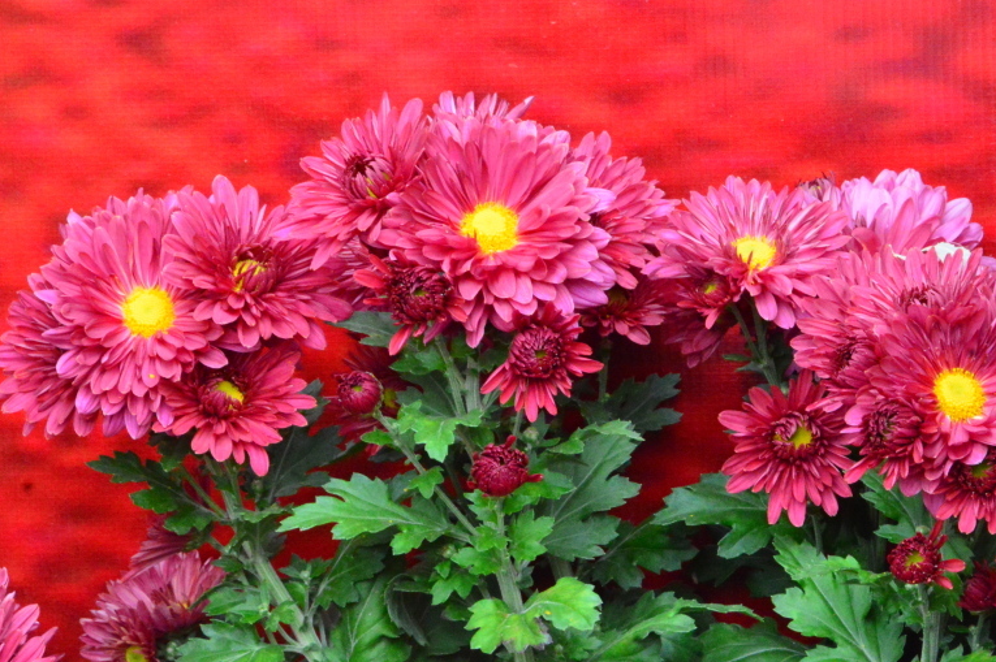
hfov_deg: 8.4
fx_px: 6774
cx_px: 615
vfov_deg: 5.6
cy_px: 267
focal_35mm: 245
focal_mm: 122
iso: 6400
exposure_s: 1/100
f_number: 22
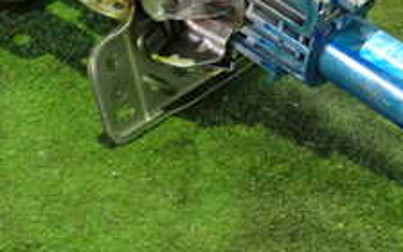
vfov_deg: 15.2
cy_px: 38
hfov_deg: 24.3
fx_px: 934
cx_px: 237
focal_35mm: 85
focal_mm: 5.4
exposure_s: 1/30
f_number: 2.3
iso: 800
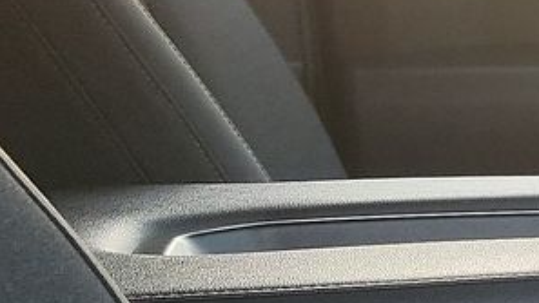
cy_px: 20
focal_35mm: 141
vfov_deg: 8.6
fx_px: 2015
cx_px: 1158
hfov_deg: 12.8
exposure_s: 1/59
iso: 229
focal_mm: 6.7
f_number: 1.8
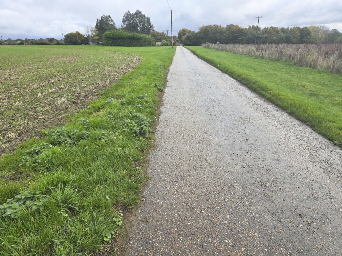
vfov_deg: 58.9
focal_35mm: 23
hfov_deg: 73.9
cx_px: 171
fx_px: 227
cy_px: 128
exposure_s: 1/250
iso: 12
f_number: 1.7
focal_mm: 6.3
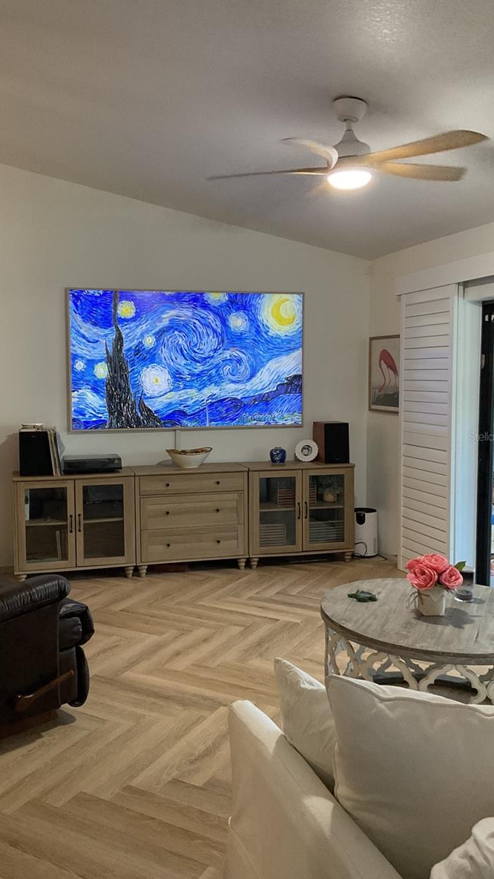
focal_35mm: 32
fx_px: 746
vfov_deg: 61.0
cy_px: 436
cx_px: 188
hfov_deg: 36.5
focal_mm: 3
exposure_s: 1/60
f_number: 1.8
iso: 200
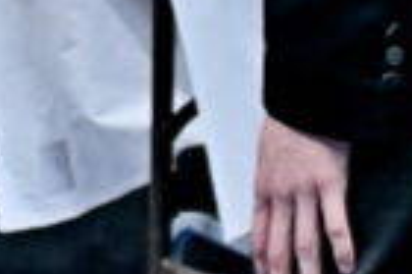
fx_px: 5704
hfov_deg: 4.1
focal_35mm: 499
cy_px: -464
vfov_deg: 2.7
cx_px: -300
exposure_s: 1/200
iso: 320
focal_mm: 68
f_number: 4
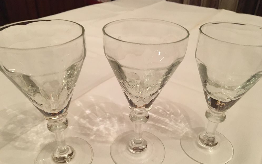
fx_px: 221
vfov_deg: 40.5
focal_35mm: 31
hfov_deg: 61.2
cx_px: 132
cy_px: 92
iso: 250
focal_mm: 4.15
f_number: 2.2
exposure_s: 1/17
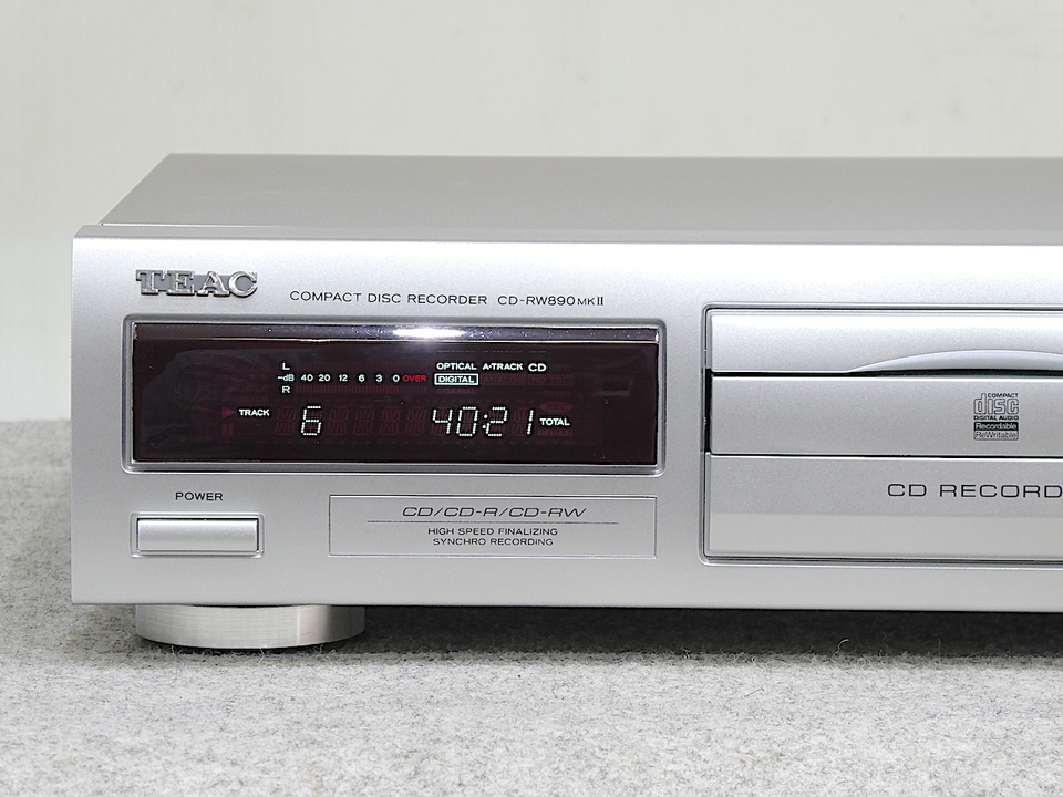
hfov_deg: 13.1
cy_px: 398
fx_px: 4637
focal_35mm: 151
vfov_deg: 9.8
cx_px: 532
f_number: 5.4
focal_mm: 27.1
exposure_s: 1/8
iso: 200
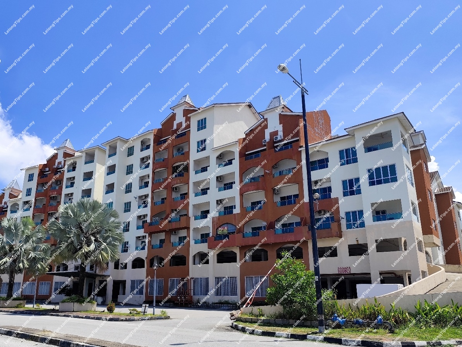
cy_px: 174
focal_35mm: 23
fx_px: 307
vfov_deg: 58.9
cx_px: 231
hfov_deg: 73.9
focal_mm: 6.14
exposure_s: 1/1340
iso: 50
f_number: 1.65
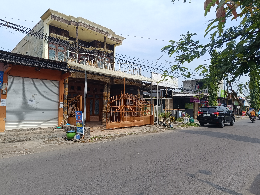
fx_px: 120
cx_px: 130
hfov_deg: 94.5
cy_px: 98
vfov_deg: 78.1
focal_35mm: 16
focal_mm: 5.59
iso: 52
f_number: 1.88
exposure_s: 1/1012
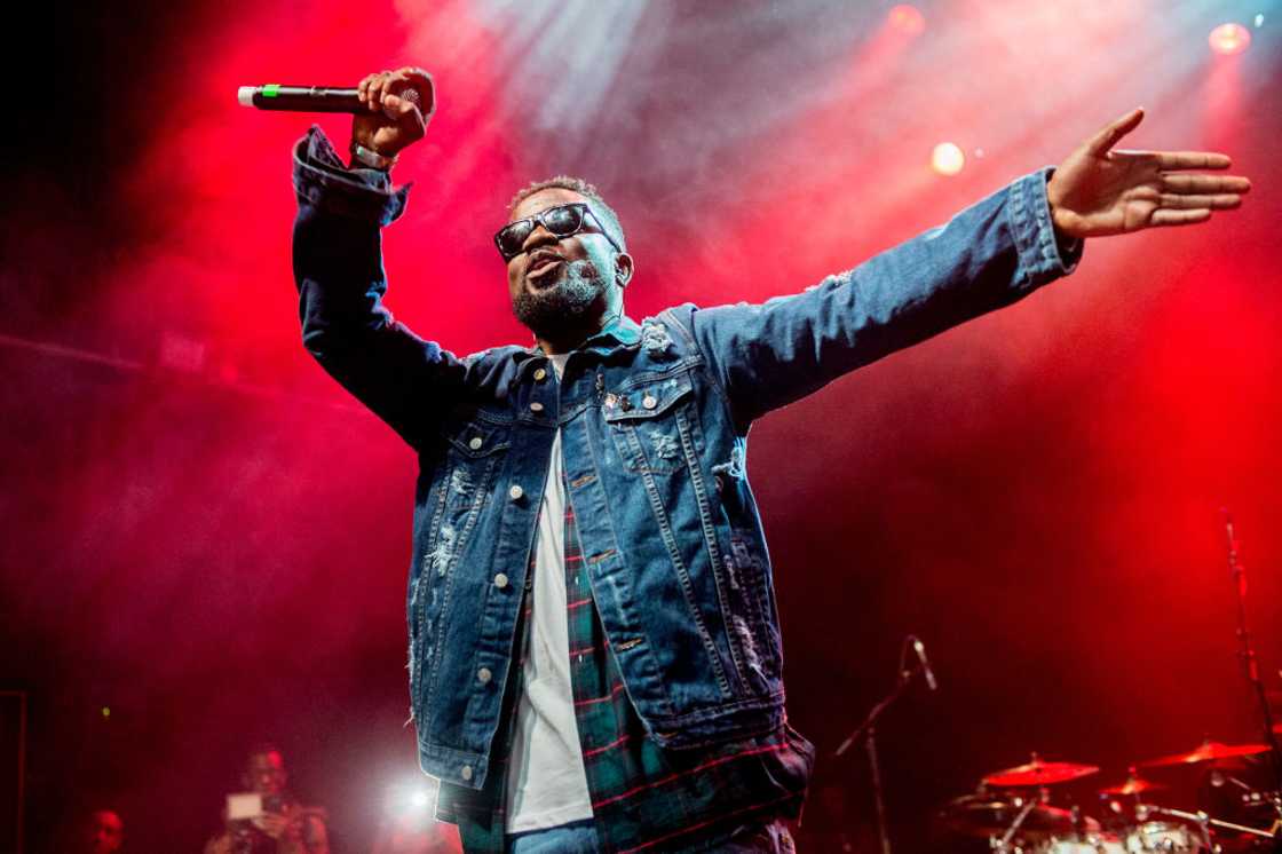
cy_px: 427
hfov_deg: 44.5
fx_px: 1566
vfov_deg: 30.5
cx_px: 641
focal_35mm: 44
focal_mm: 44
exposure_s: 1/100
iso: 3200
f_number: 3.2
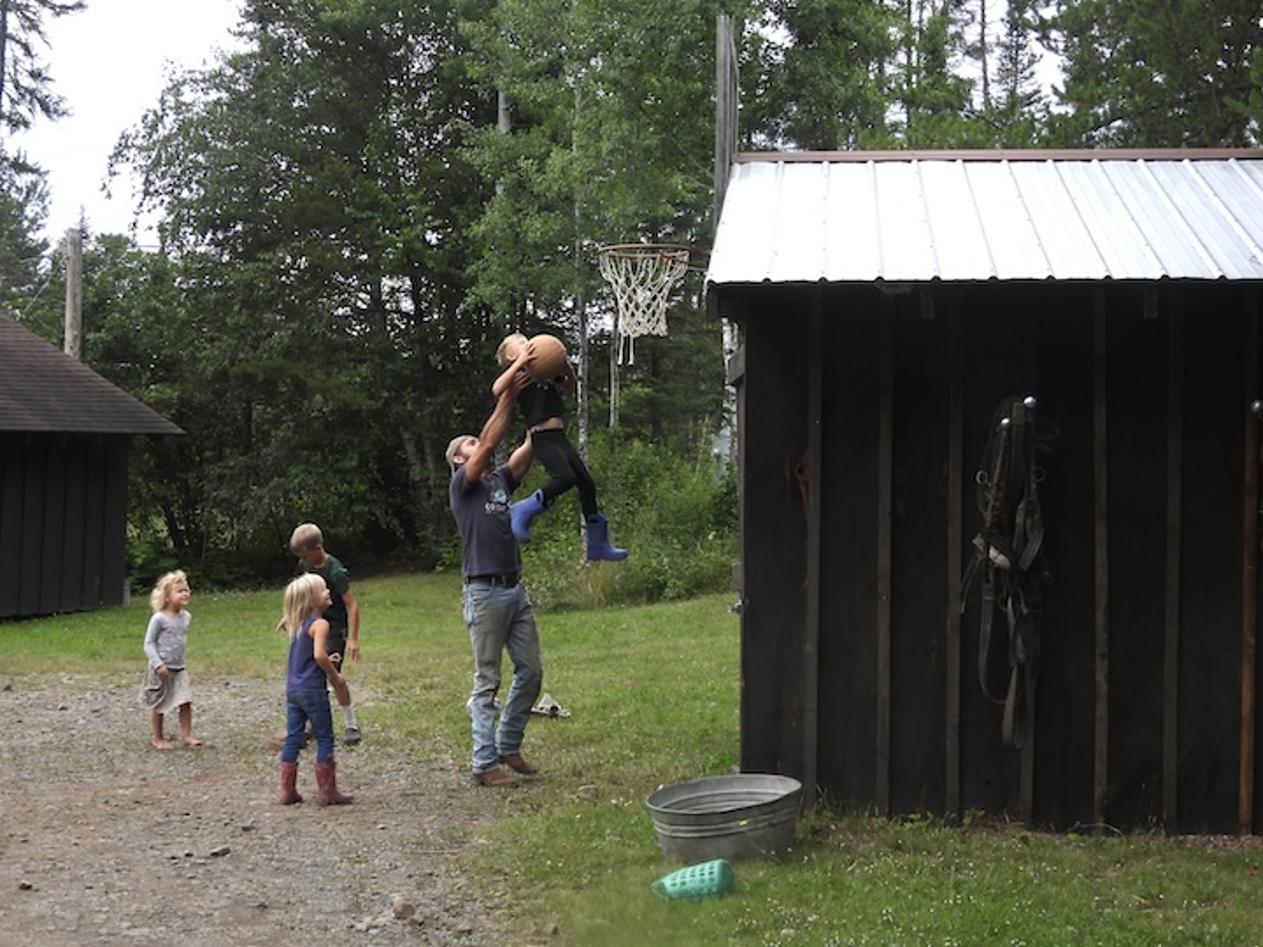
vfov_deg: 21.0
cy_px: 474
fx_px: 2554
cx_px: 632
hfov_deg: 27.8
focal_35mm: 70
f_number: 3.5
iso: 100
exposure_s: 1/400
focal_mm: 12.5
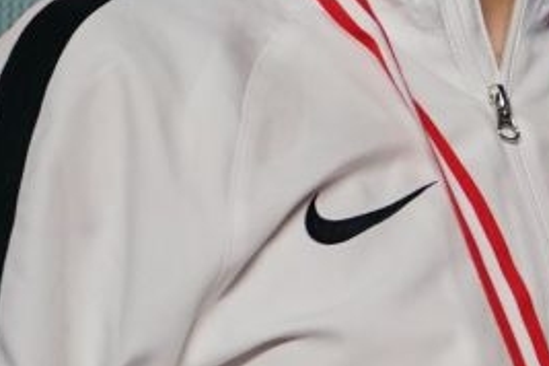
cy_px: 189
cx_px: 1575
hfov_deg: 1.9
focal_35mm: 1071
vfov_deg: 1.3
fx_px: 16331
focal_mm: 159
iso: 1250
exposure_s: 1/250
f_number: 2.8
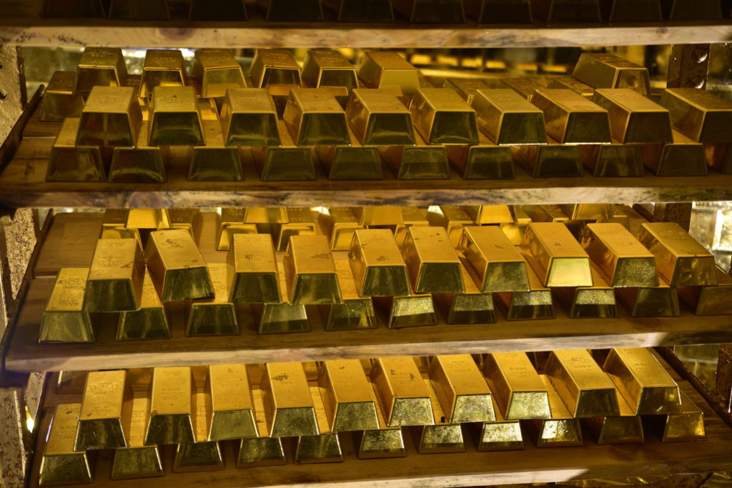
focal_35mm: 52
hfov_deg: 37.8
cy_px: 244
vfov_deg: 25.8
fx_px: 1068
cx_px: 366
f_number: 1.8
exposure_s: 1/3.33
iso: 100
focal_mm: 35
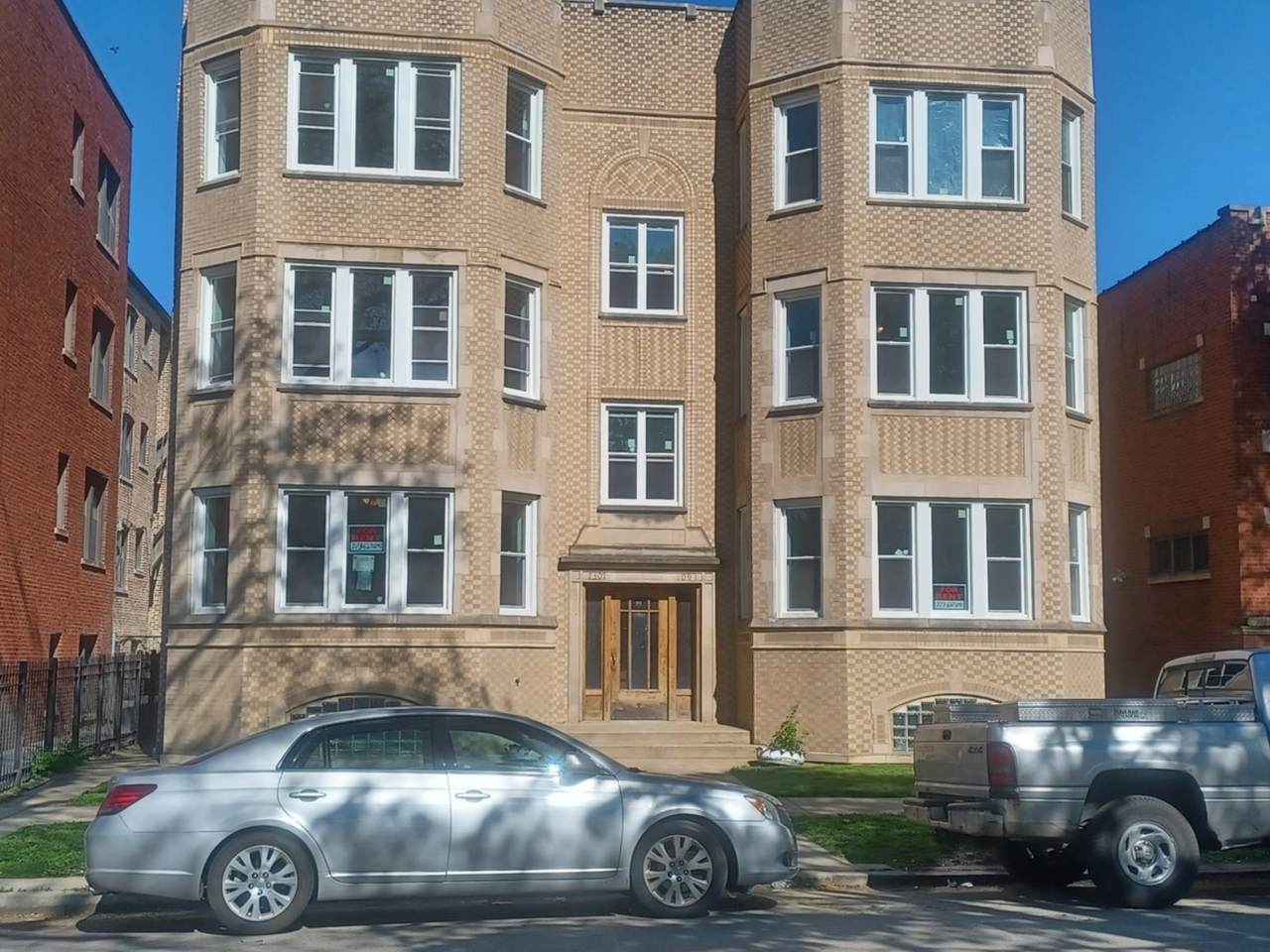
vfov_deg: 54.9
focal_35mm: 25
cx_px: 635
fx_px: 917
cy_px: 476
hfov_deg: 69.4
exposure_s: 1/515
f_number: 1.8
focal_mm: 4.6
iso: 32
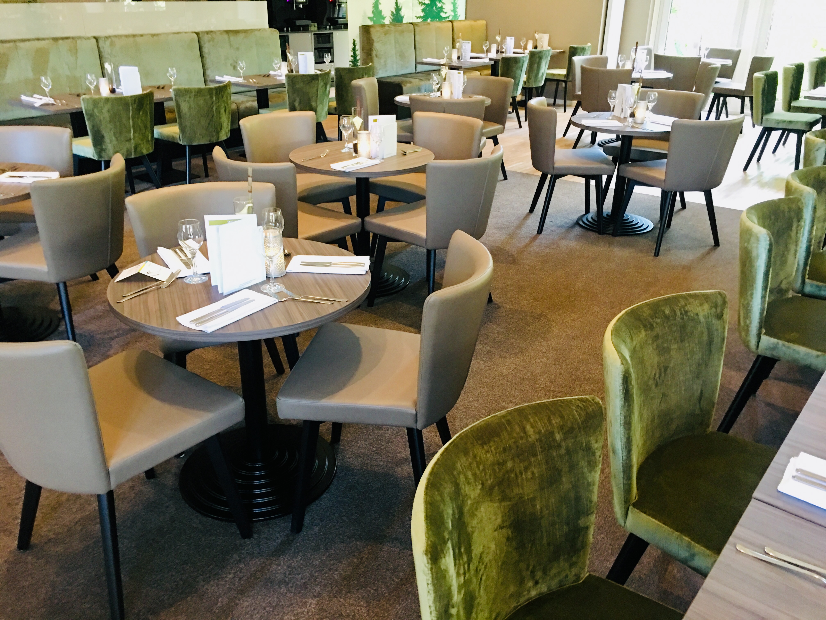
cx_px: 413
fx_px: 692
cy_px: 310
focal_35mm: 29
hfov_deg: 61.7
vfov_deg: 48.2
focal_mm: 4.15
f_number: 2.2
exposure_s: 1/10
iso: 80
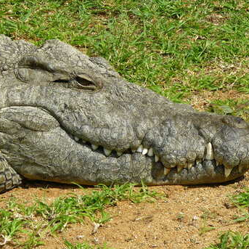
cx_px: 122
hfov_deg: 7.6
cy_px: 124
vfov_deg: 7.6
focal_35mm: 229
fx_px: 1864
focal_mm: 26.8
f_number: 8
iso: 100
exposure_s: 1/160
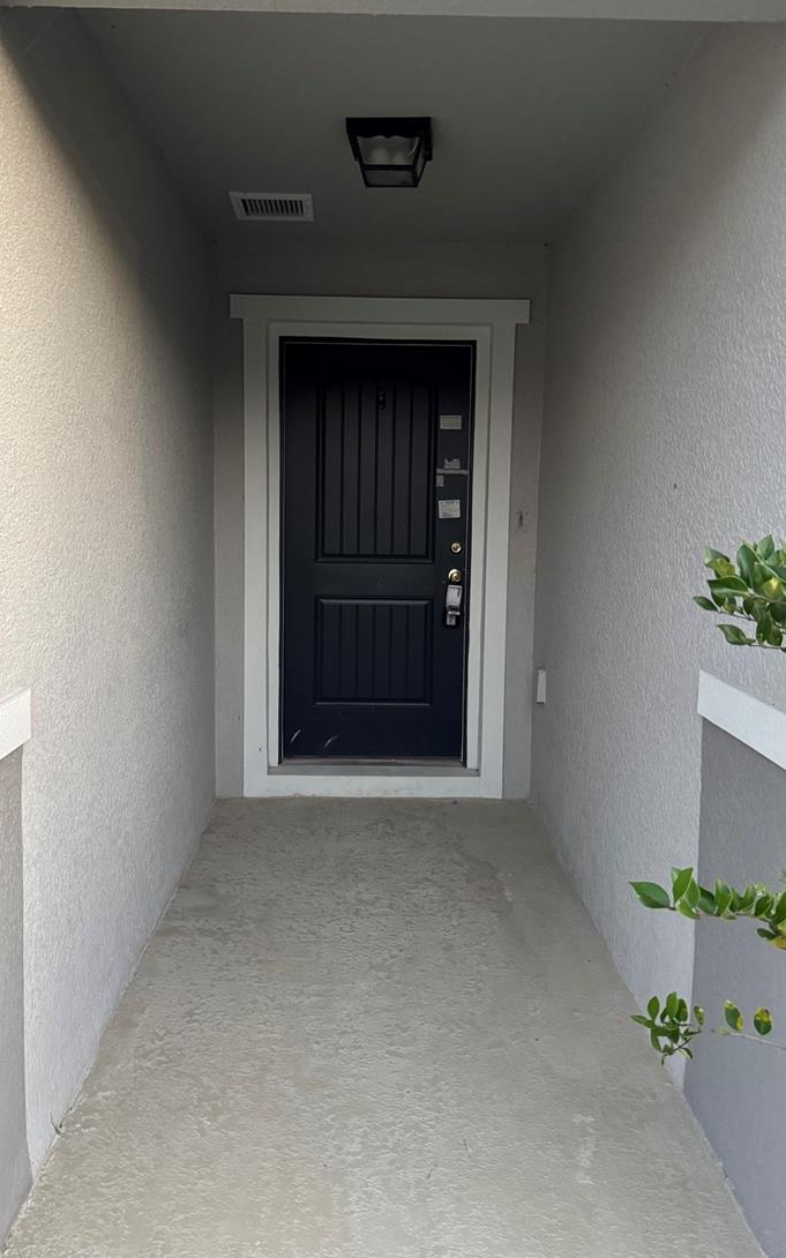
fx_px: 960
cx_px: 380
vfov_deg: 66.4
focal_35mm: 28
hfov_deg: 44.5
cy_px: 576
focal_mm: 6.76
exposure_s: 1/60
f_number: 1.78
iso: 800
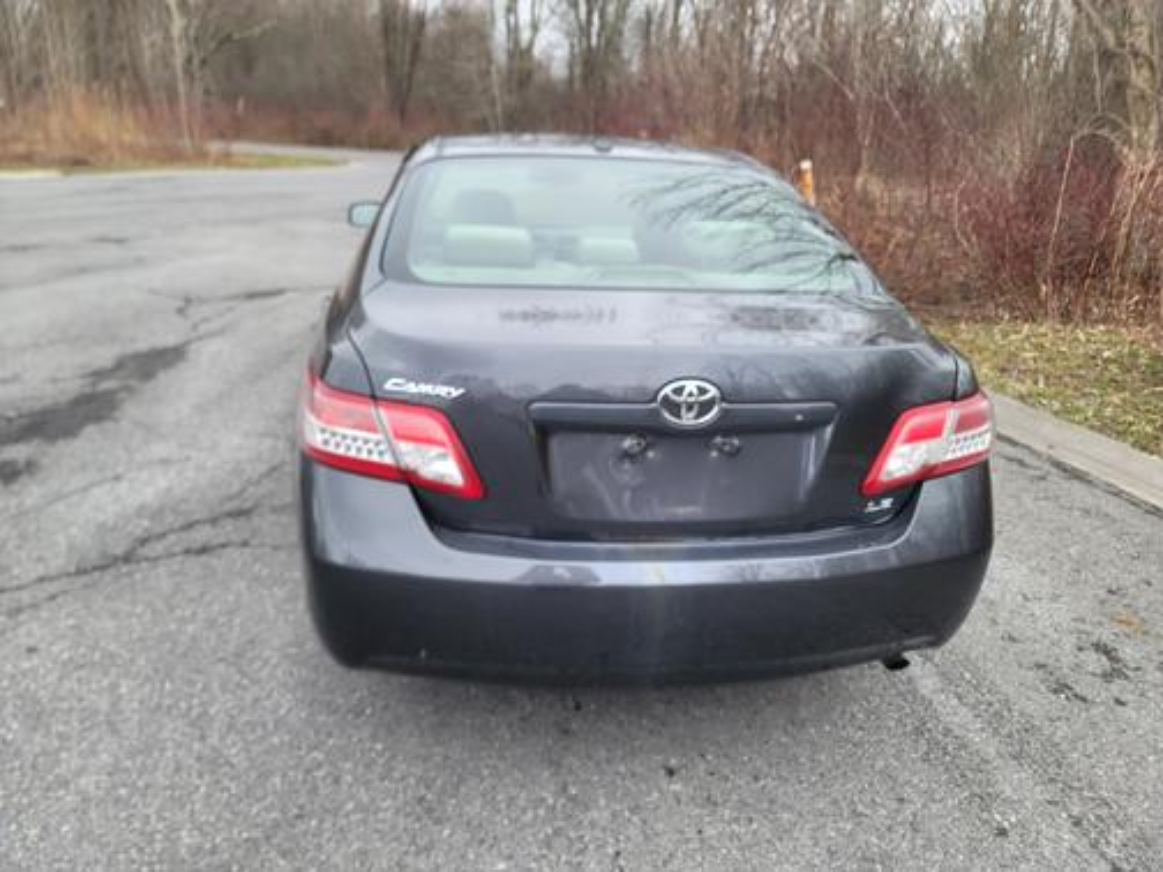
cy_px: 436
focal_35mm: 25
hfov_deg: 69.4
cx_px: 582
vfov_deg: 54.9
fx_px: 840
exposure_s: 1/120
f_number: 1.8
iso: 80
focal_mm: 7
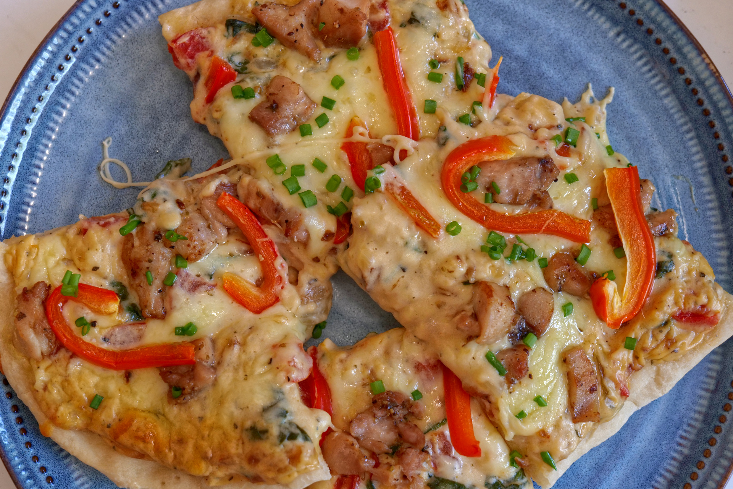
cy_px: 244
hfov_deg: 33.4
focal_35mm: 60
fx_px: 1222
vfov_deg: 22.6
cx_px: 366
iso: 2000
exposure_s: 1/80
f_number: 7.1
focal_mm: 60
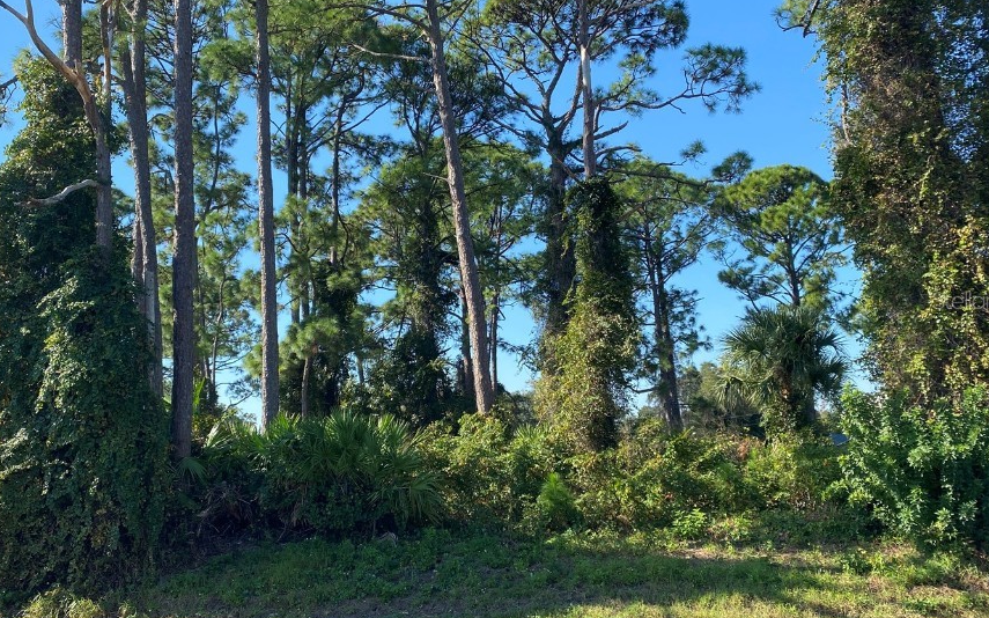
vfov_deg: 38.3
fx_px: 889
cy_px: 300
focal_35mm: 33
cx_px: 449
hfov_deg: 58.1
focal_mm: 4.25
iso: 32
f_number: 1.8
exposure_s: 1/1135
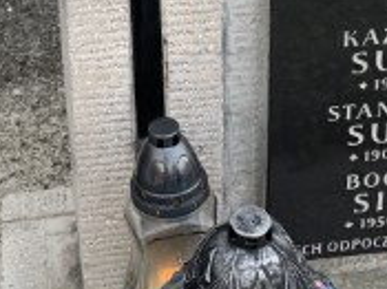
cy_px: -154
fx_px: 1061
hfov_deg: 20.6
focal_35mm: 95
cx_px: 155
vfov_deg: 14.4
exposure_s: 1/123
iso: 25
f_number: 1.8
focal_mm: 4.25
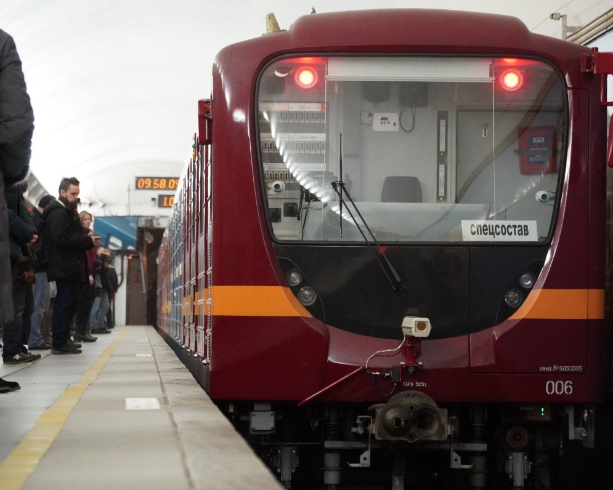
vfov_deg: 7.2
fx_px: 3911
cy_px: 245
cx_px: 357
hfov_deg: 9.0
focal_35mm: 216
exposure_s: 1/160
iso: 6400
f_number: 5.6
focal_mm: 127
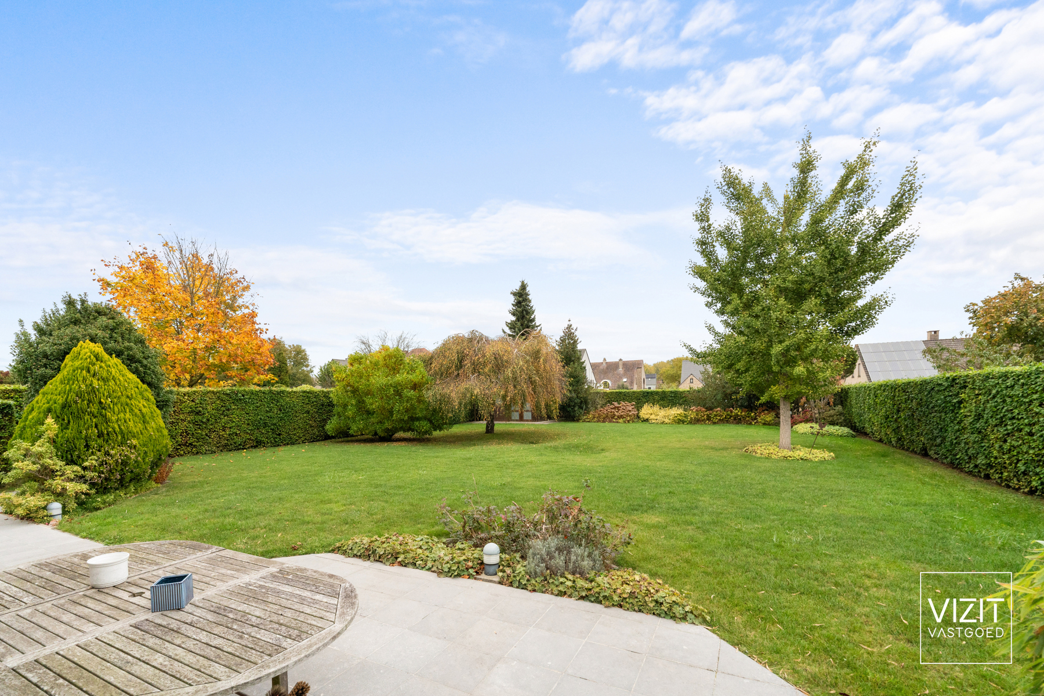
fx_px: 406
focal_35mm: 14
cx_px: 522
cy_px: 348
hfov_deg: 104.3
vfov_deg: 81.2
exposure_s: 1/320
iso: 1000
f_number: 11
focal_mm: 14
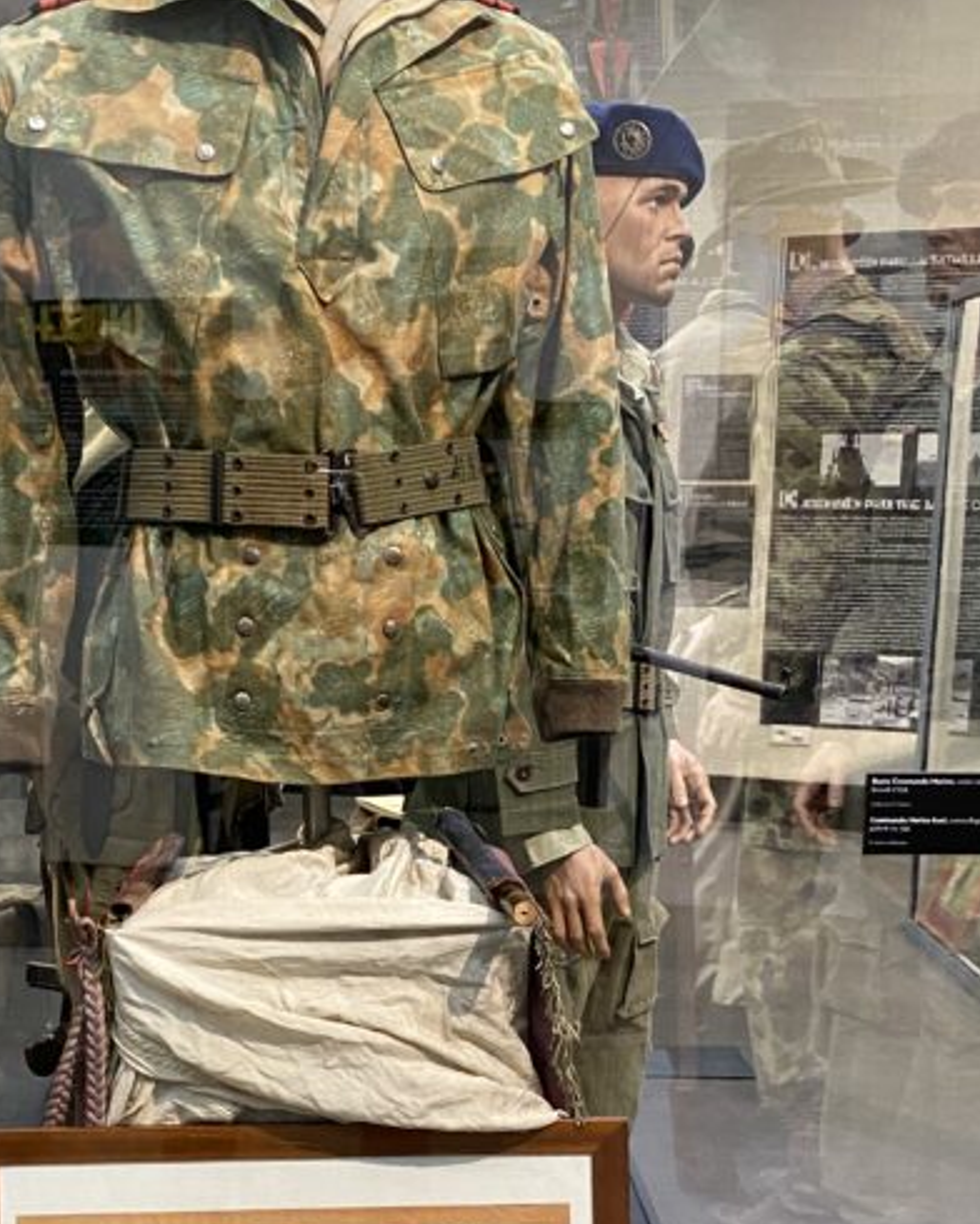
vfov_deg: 34.6
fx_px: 1922
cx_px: 340
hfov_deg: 28.5
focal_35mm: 53
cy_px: 917
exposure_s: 1/60
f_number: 1.8
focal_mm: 4.25
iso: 320
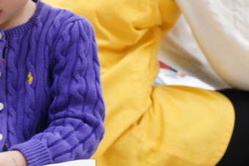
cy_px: 122
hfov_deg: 19.0
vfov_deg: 13.6
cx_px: -67
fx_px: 692
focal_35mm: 100
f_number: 7.1
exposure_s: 1/40
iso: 2500
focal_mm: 28
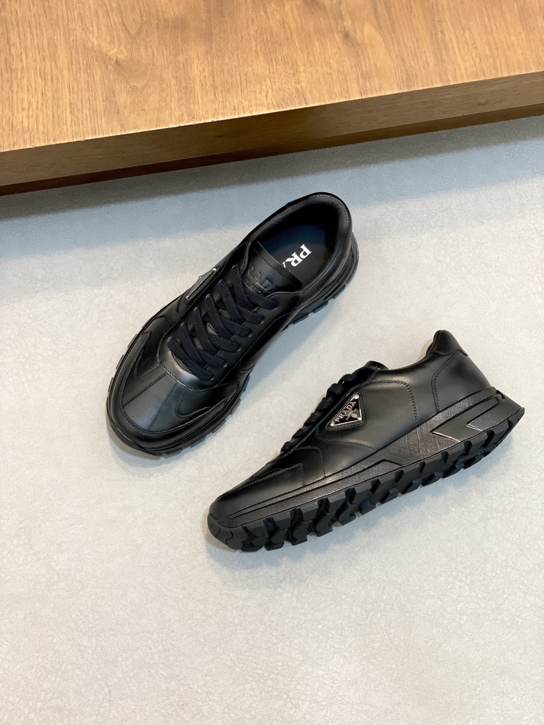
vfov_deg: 36.8
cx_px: 272
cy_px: 362
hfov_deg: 28.0
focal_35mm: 52
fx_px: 1090
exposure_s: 1/100
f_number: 2
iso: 200
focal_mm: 6
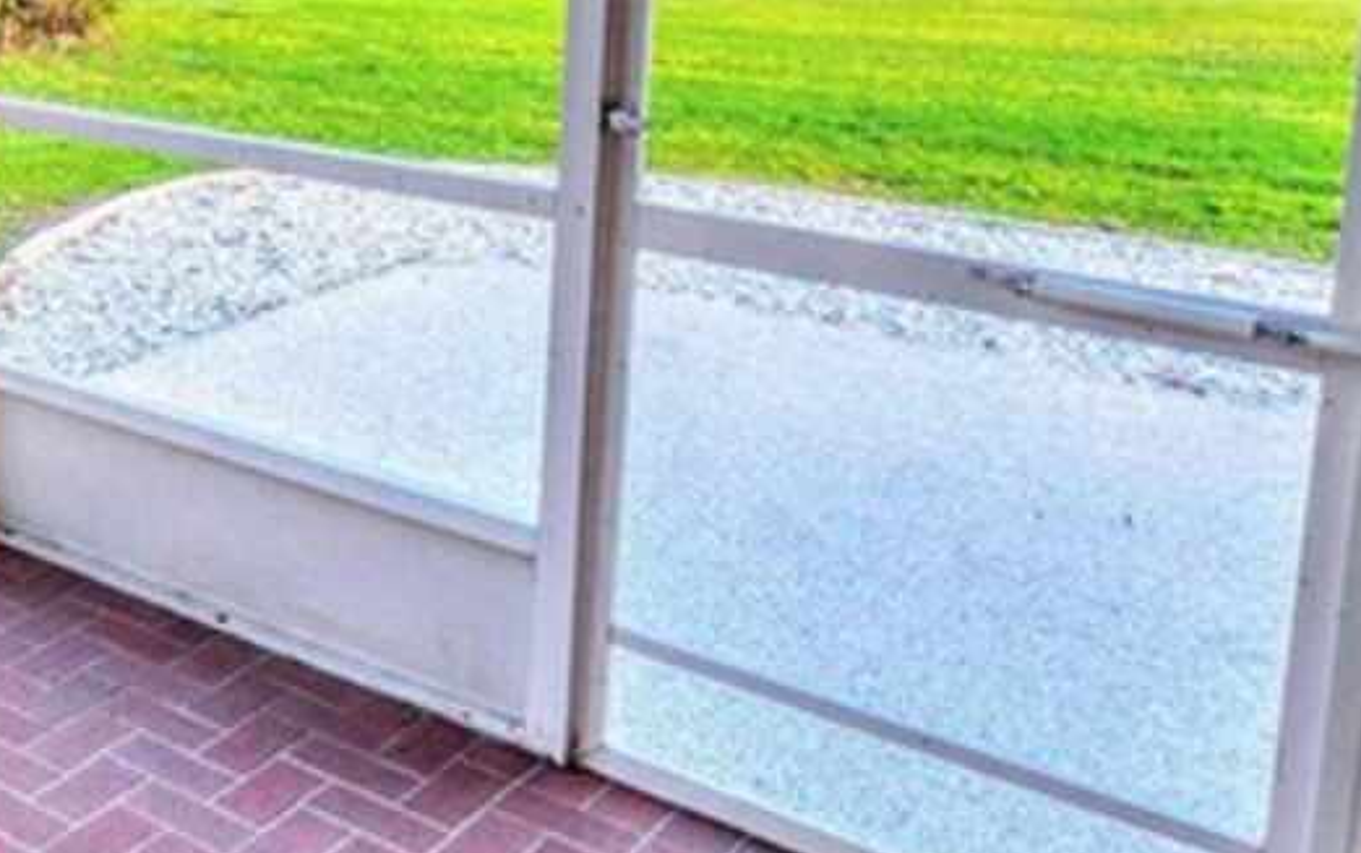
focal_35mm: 45
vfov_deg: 27.4
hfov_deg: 35.5
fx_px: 1670
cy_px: 52
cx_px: -245
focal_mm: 2.2
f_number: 1.9
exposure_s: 1/120
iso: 80
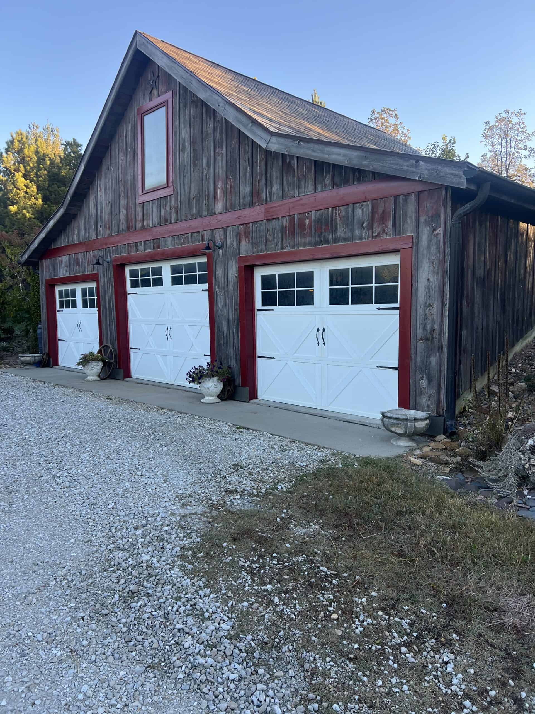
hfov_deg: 53.1
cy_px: 357
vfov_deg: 67.3
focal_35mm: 26
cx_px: 268
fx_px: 536
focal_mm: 5.7
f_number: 1.5
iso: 50
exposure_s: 1/344
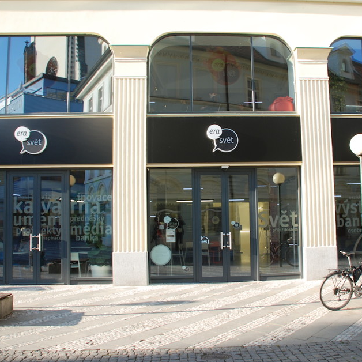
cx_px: 212
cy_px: 179
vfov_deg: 47.2
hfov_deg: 47.0
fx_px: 414
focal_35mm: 35
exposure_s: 1/125
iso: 100
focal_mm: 18
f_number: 3.5
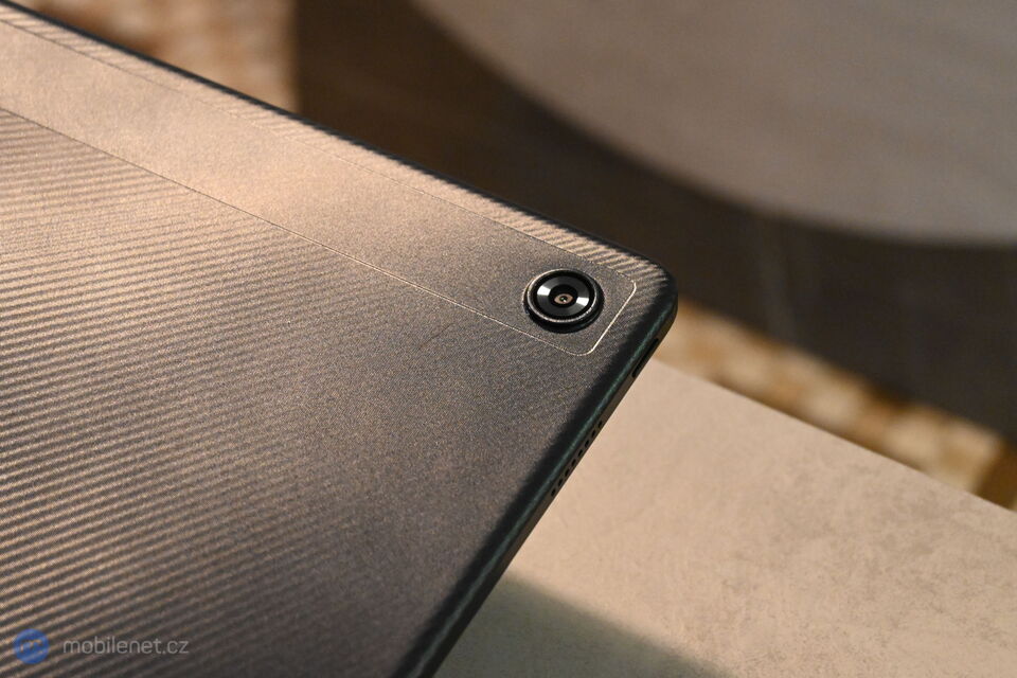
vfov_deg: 18.2
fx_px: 2119
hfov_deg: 27.0
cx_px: 508
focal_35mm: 75
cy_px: 339
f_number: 6.3
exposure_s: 1/60
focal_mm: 50
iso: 5000
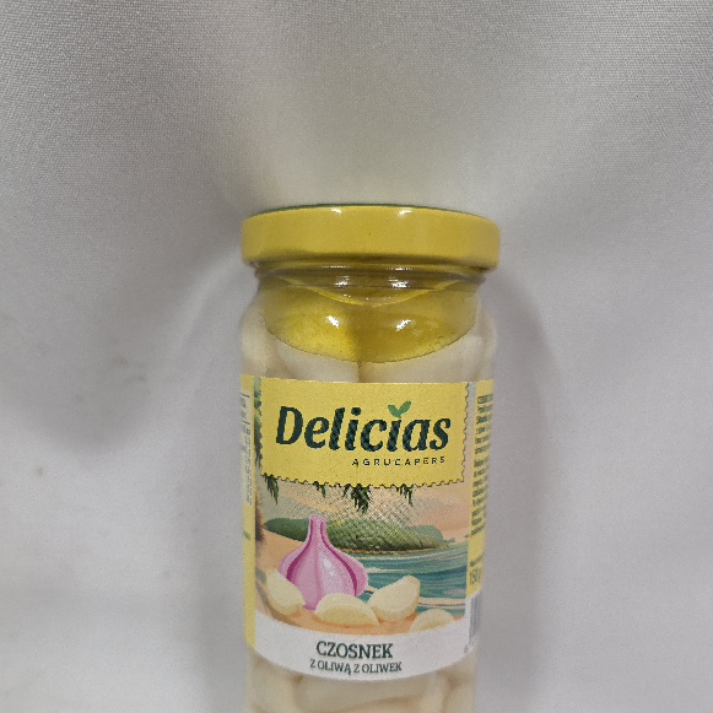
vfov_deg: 56.4
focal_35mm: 28
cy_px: 459
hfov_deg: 57.3
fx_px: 652
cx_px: 361
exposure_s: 1/101
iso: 400
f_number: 1.7
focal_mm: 6.3
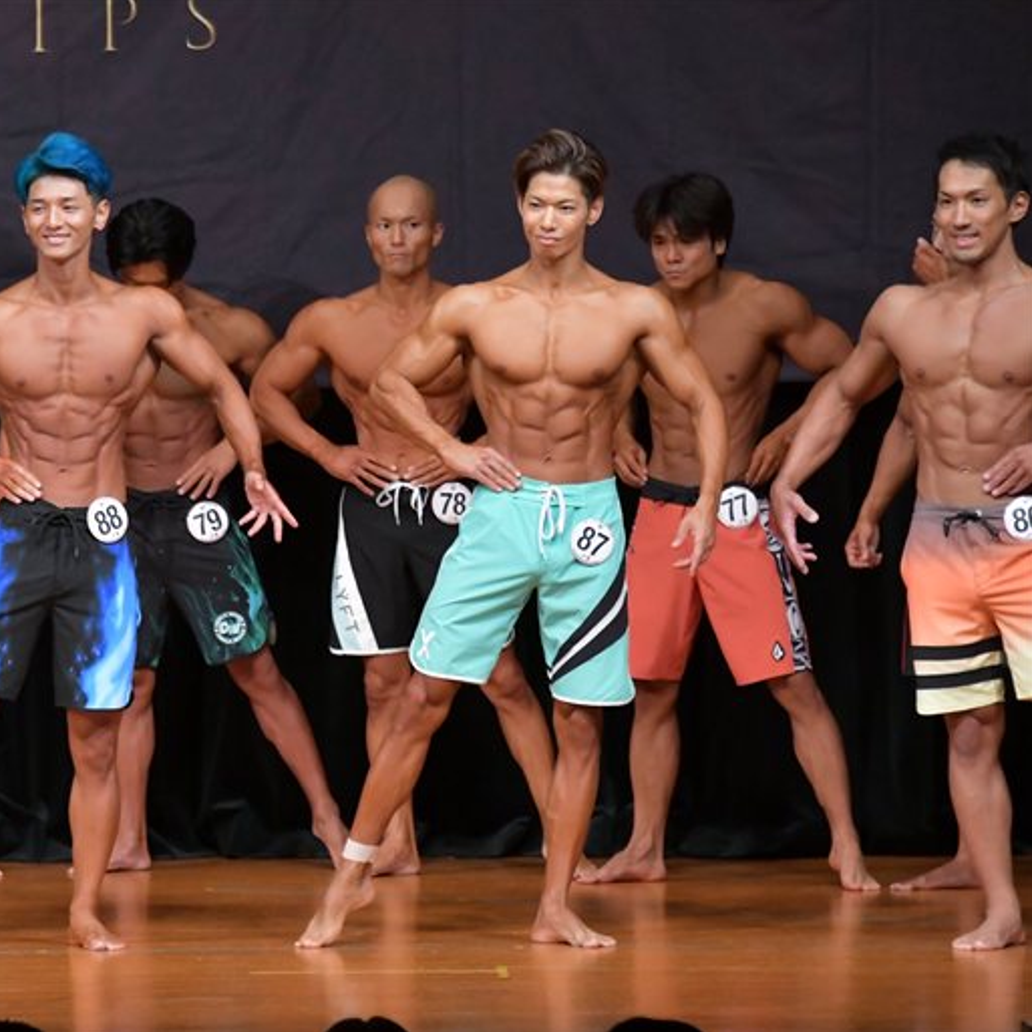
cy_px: 517
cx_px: 256
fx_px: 11029
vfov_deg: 5.4
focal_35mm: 327
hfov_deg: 5.4
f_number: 5.6
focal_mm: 170
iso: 5000
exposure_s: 1/400
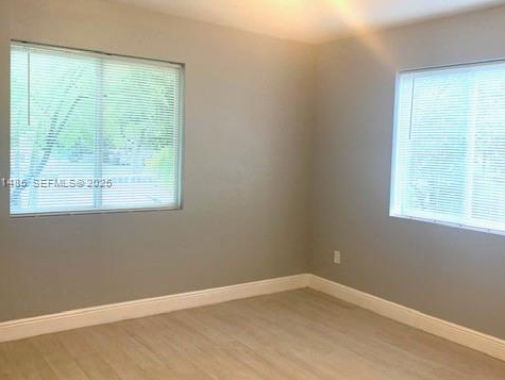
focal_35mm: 35
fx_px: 511
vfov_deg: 40.7
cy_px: 182
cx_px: 305
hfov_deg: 52.2
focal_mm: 4.25
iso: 80
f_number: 1.8
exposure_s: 1/60
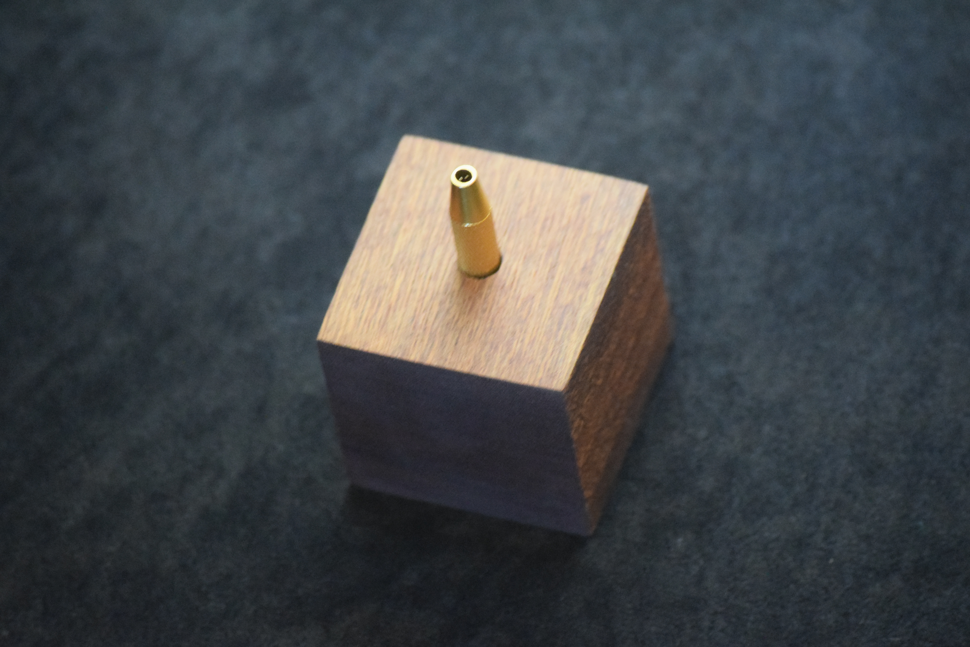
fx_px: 6264
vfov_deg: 5.9
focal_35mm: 232
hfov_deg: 8.9
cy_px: 324
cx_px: 485
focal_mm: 155
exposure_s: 1/60
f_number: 5
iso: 6400
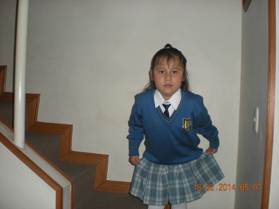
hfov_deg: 49.0
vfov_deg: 37.7
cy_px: 104
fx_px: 306
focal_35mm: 38
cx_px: 140
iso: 71
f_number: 3.1
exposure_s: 1/60
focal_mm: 6.3
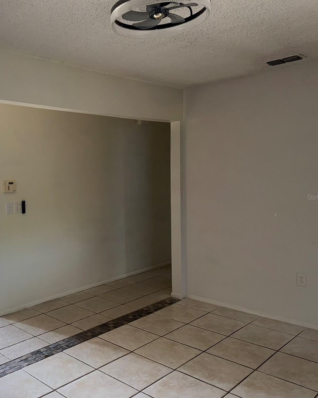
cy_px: 197
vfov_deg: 55.7
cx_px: 68
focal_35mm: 32
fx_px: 376
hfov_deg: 43.8
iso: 80
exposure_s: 1/37
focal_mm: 6.76
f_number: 1.78
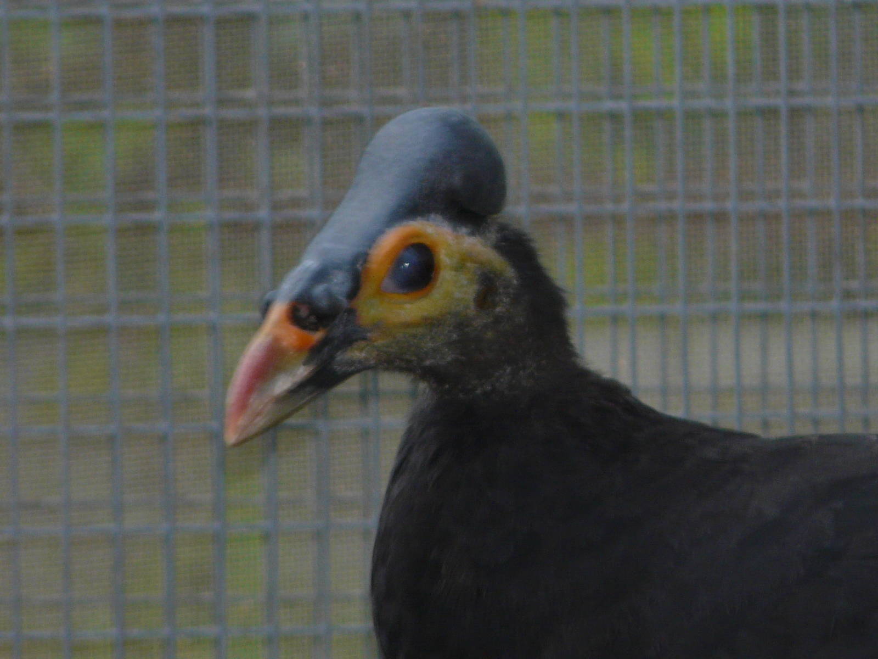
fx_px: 20088
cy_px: 330
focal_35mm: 792
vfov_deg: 1.9
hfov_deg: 2.5
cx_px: 439
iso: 125
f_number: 4.2
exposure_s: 1/200
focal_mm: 81.6
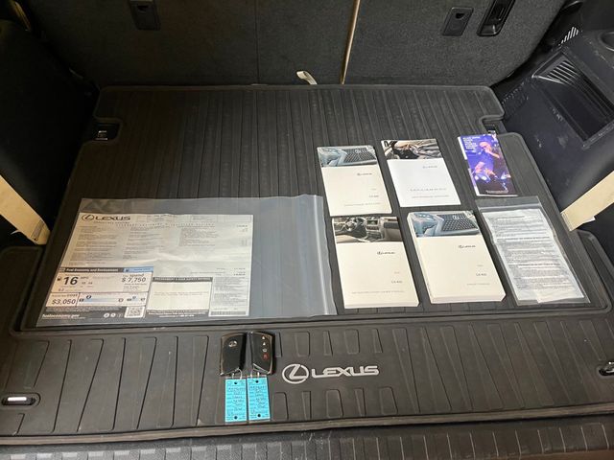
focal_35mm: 26
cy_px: 230
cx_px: 307
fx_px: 461
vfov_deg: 53.1
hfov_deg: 67.3
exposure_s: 1/60
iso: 250
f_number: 1.6
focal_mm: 5.1
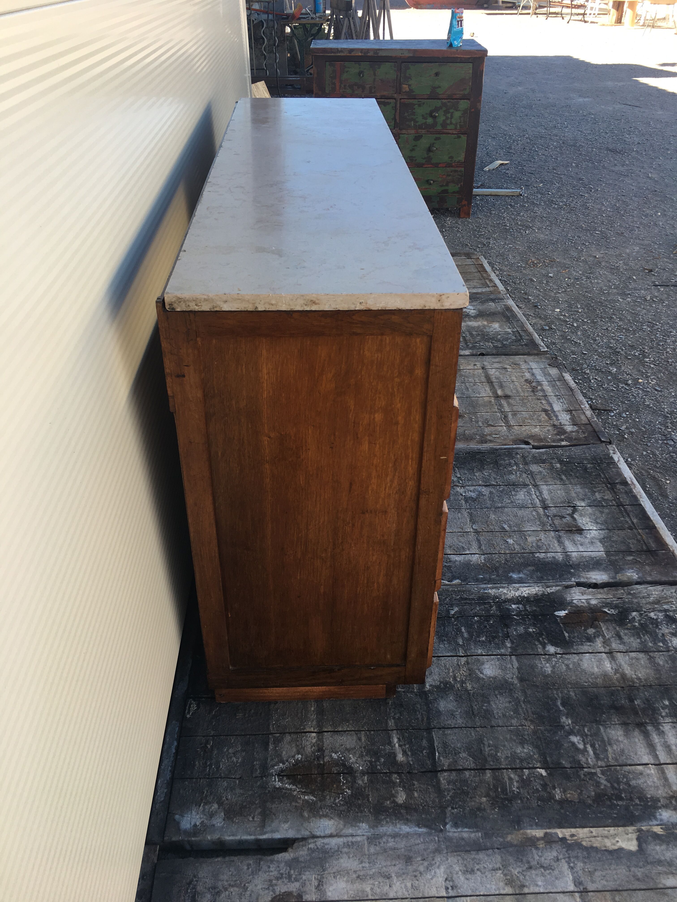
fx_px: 756
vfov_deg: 61.7
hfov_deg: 48.2
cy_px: 451
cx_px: 338
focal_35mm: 29
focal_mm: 4.15
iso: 25
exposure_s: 1/275
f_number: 2.2
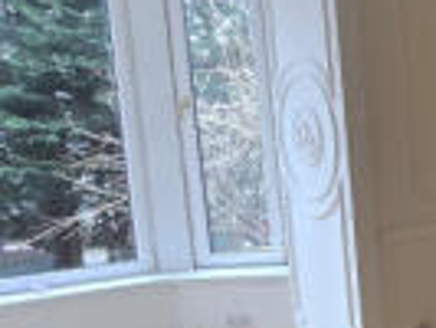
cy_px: 228
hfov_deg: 23.5
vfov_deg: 25.5
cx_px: 720
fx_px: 719
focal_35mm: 57
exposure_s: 1/60
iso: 80
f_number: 2.2
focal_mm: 2.2
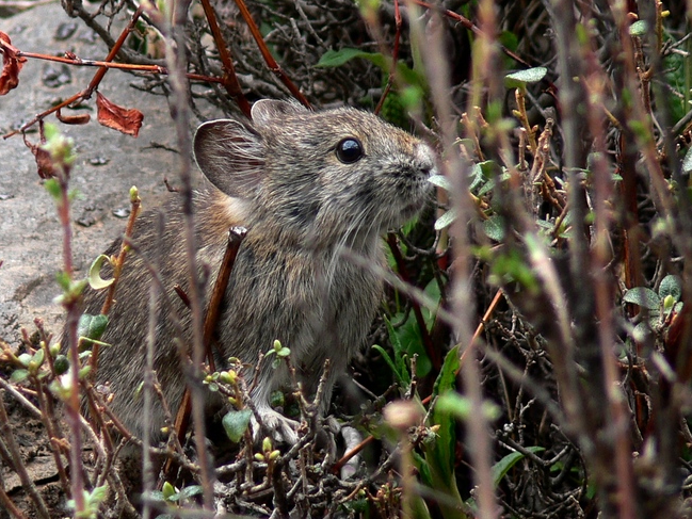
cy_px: 260
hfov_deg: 3.0
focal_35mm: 672
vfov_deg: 2.2
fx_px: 13436
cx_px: 347
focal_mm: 88.8
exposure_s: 1/160
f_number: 3.7
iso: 80
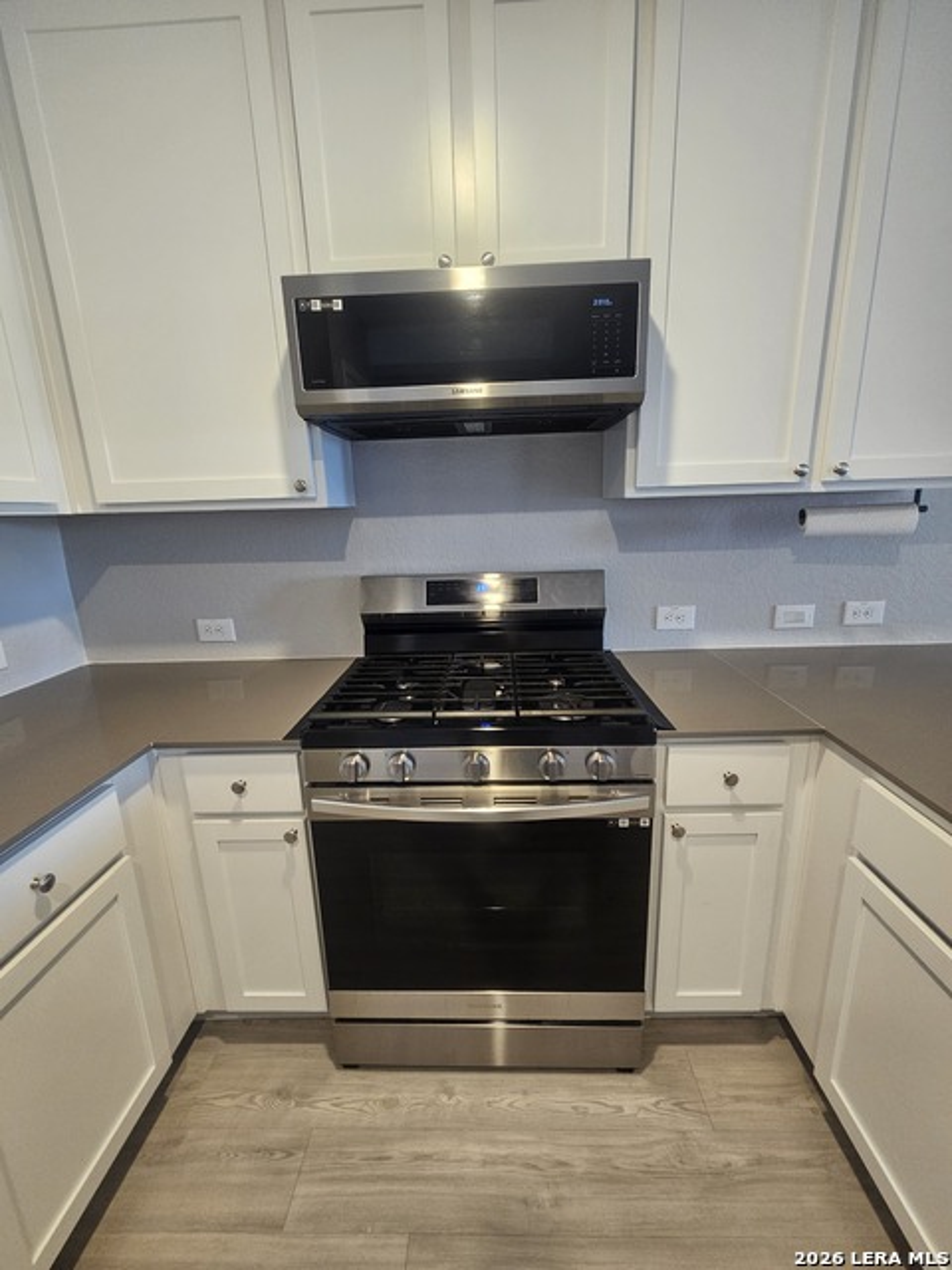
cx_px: 476
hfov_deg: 89.9
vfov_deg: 106.2
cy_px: 635
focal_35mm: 13
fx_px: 477
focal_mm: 2.2
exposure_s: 1/40
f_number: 2.2
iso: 320
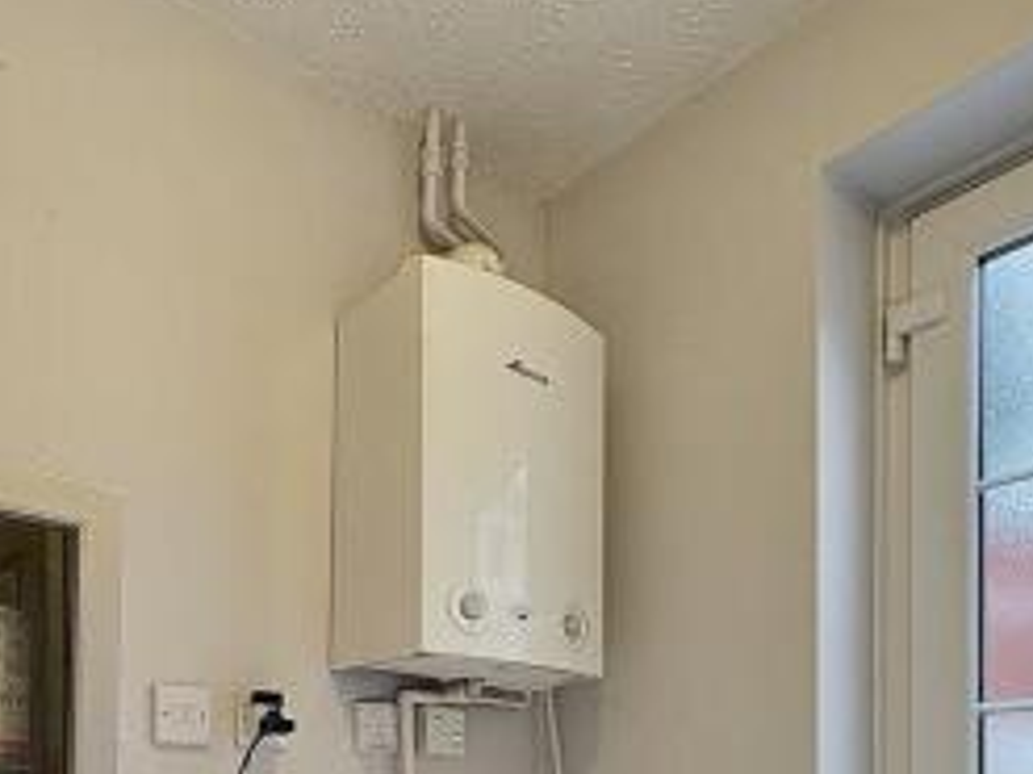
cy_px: 822
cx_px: 479
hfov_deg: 55.3
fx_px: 984
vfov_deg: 37.1
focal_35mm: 33
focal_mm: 2.22
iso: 160
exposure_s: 1/100
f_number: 2.2
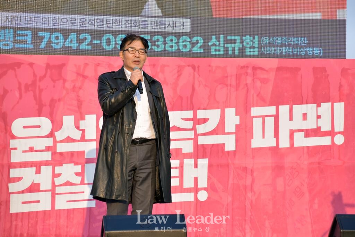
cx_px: 178
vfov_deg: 10.6
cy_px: 118
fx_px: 1272
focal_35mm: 129
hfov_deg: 15.9
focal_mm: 86
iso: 320
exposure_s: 1/400
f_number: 6.3
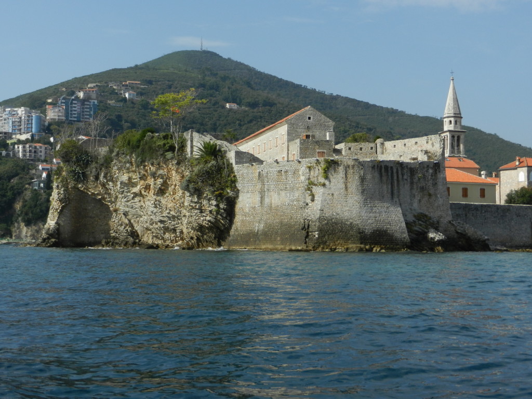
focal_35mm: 53
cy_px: 200
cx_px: 266
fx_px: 815
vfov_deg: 27.5
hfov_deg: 36.2
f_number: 4.4
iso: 160
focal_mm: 9.4
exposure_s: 1/1600
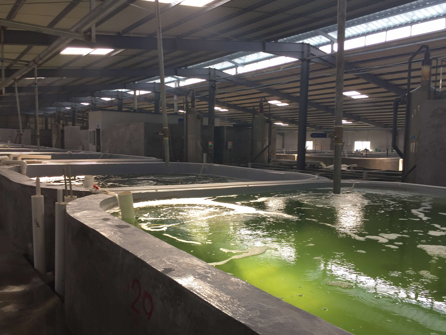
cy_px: 168
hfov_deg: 61.7
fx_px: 374
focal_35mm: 29
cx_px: 223
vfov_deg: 48.2
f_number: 2.2
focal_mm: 4.15
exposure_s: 1/100
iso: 40
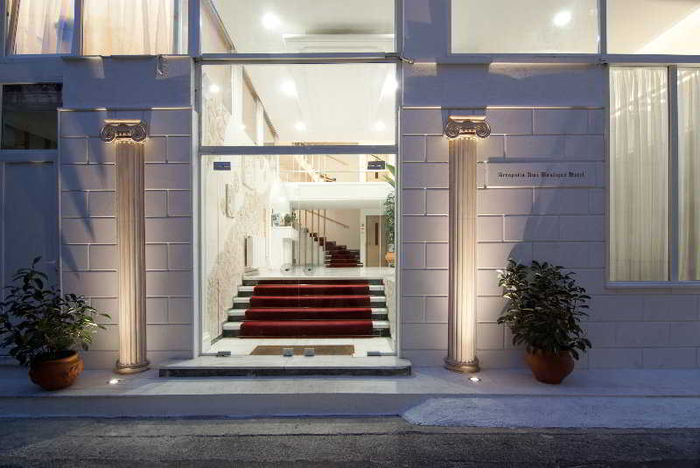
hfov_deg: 89.9
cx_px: 350
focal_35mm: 18
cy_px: 234
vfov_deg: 67.5
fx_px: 350
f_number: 8
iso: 100
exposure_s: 2
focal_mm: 12
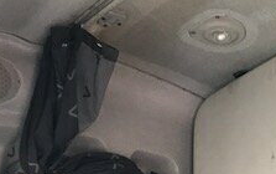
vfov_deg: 14.4
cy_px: 257
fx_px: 640
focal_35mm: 85
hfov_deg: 22.1
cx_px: 350
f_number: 1.8
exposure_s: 1/30
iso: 32
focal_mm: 3.99
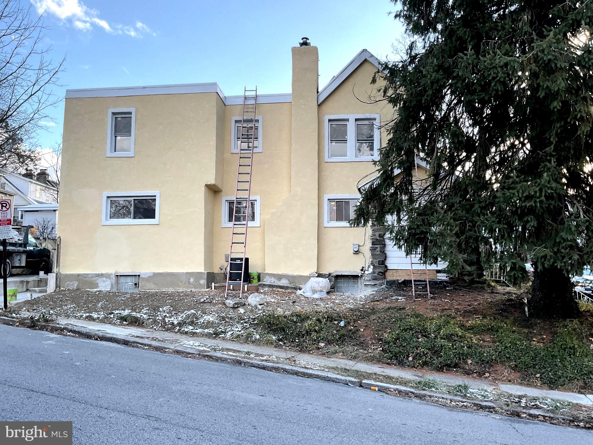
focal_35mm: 29
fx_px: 497
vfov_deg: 48.2
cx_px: 296
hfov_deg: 61.7
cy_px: 222
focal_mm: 3
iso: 16
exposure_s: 1/190
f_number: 1.8
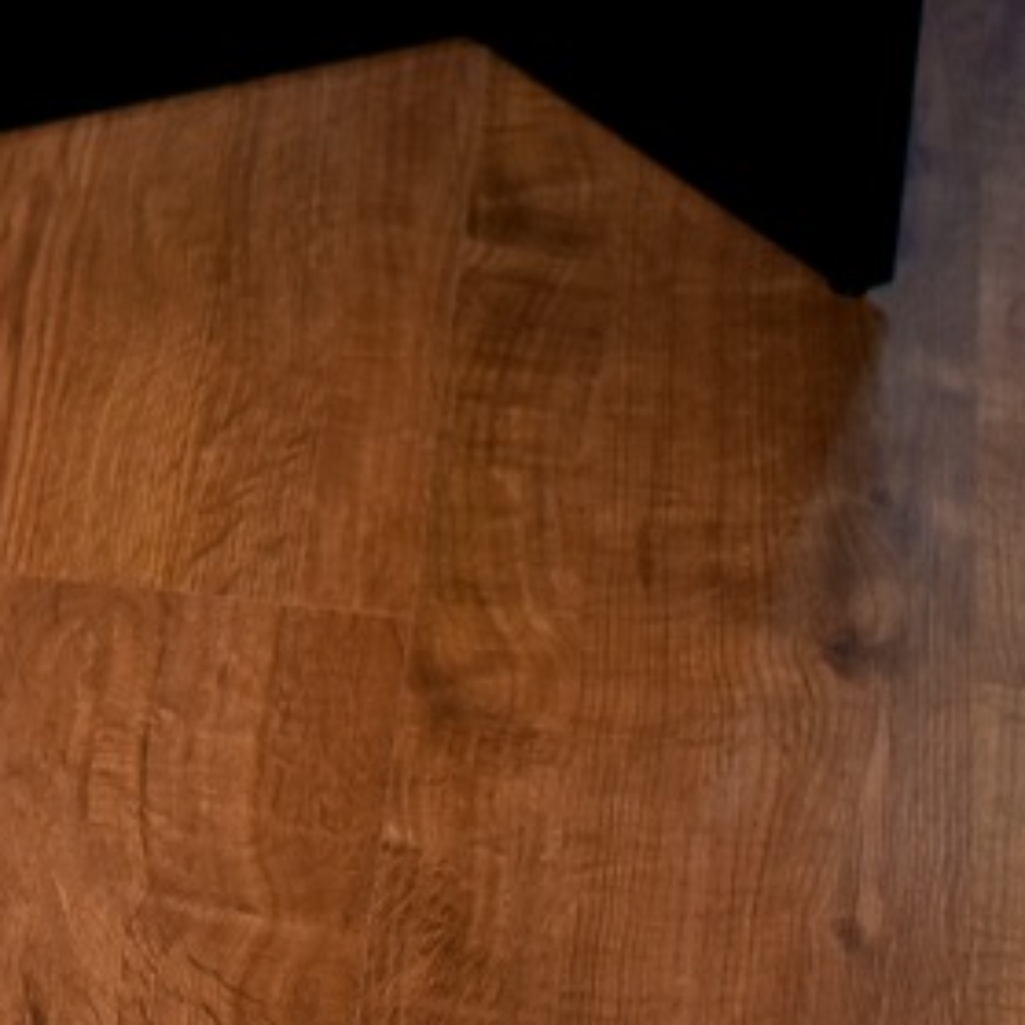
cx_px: -963
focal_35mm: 240
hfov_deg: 7.1
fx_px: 8050
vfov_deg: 7.1
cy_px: -775
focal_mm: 35
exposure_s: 1/30
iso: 200
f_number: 3.5
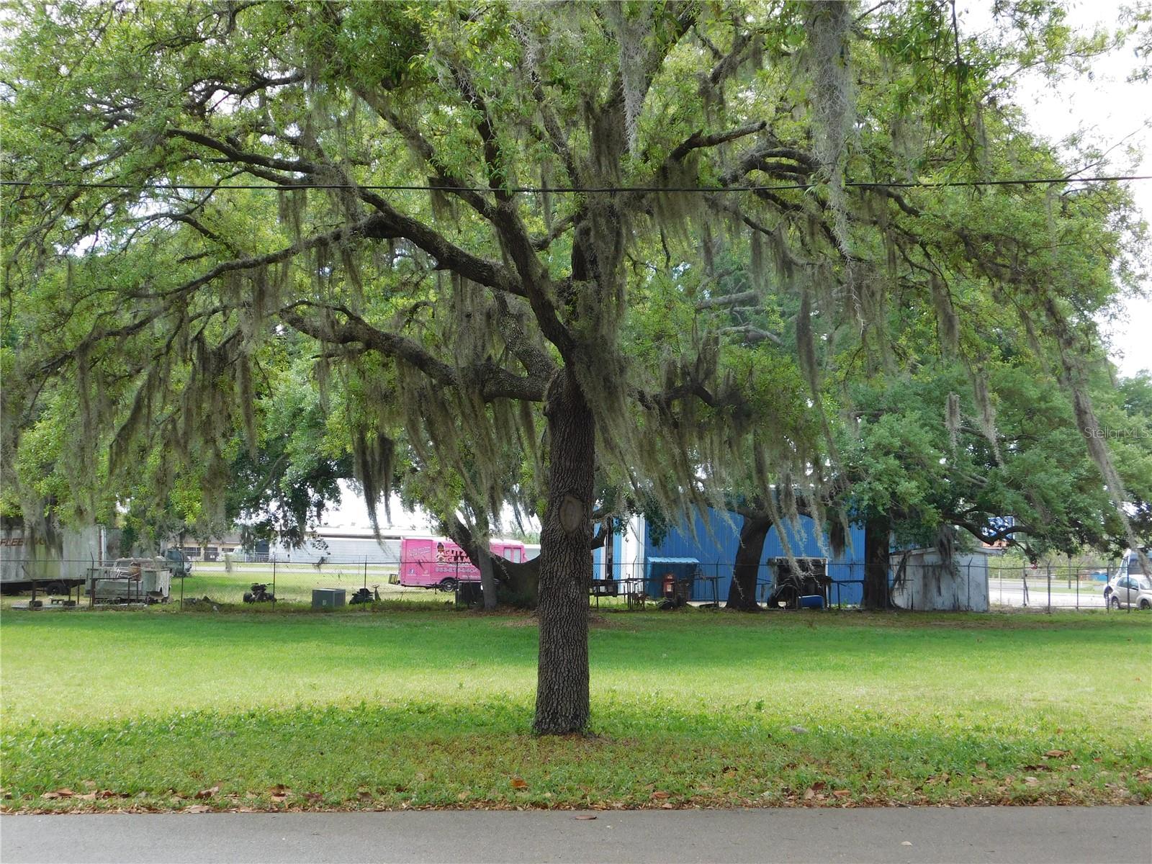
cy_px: 432
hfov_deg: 42.1
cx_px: 576
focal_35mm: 45
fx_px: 1498
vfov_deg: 32.2
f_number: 3.7
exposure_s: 1/250
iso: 125
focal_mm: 8
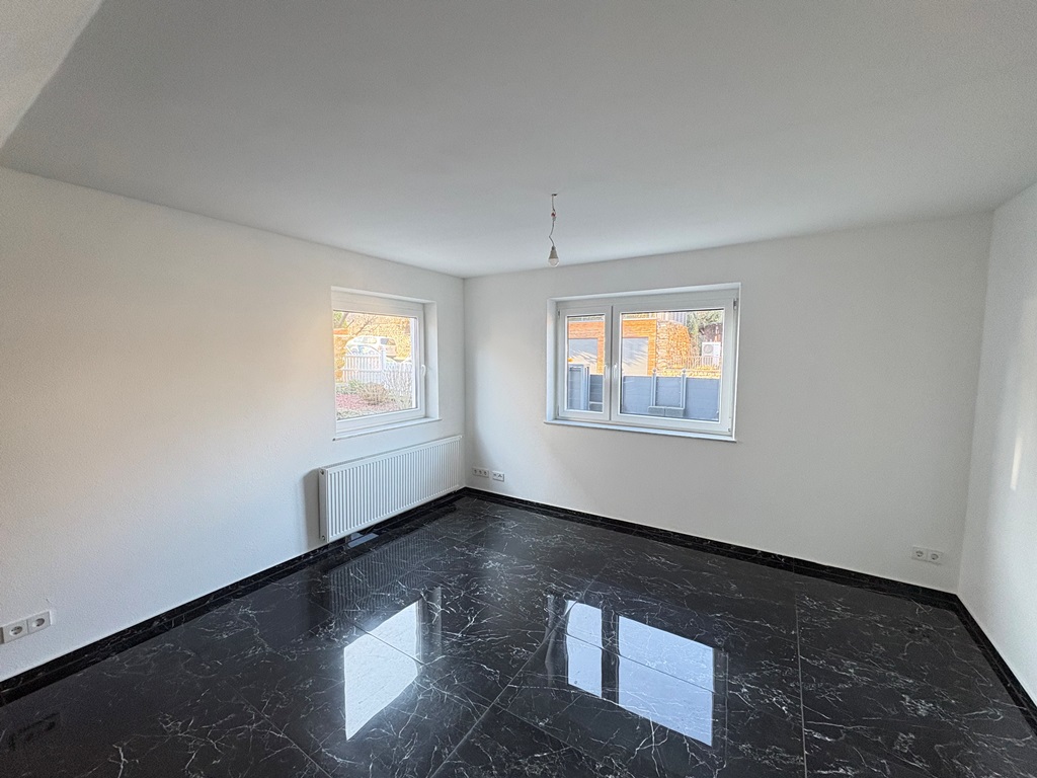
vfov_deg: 85.7
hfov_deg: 102.1
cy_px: 389
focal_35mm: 14
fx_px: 419
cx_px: 518
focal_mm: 2.22
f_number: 2.2
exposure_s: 1/60
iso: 320
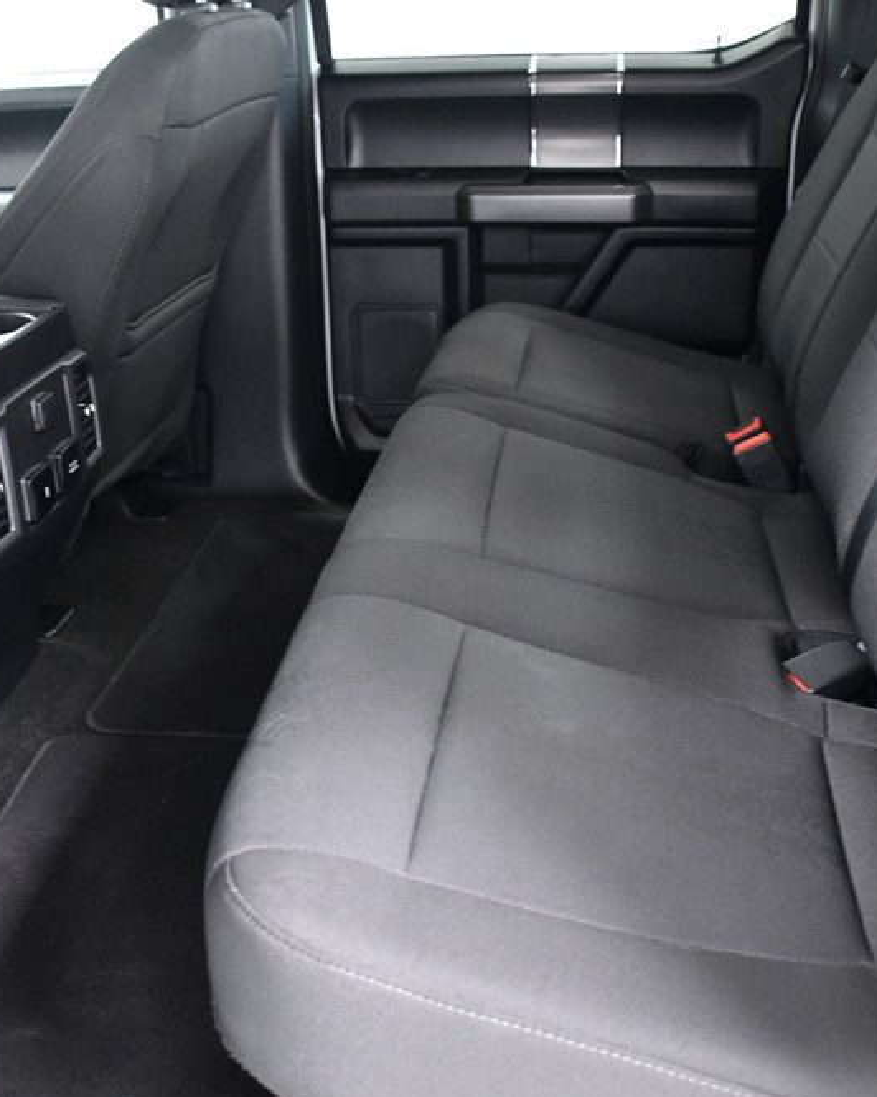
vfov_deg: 46.8
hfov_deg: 38.2
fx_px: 1265
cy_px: 548
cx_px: 478
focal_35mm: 39
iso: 2500
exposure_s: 1/40
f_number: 3.5
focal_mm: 18
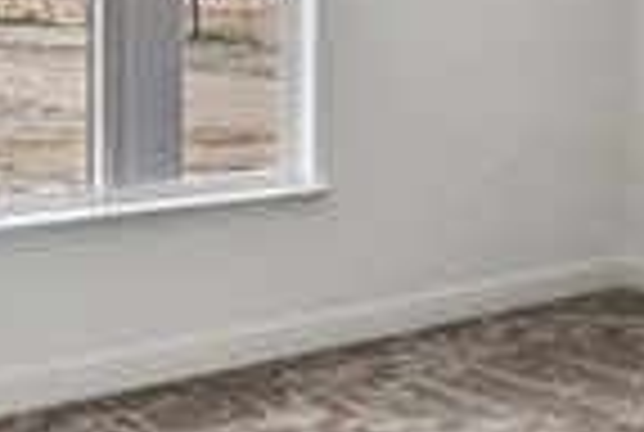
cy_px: -7
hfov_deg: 30.0
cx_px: 302
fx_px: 1201
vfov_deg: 19.8
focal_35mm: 67
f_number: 8
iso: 640
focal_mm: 10
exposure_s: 1/30
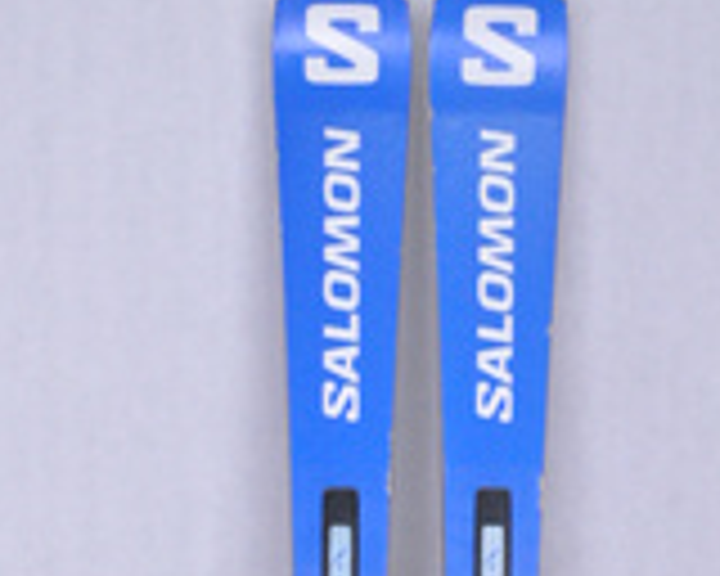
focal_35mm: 95
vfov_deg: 14.6
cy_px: 963
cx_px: 403
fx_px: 2024
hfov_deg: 20.2
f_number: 8
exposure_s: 1/125
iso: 3200
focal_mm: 24
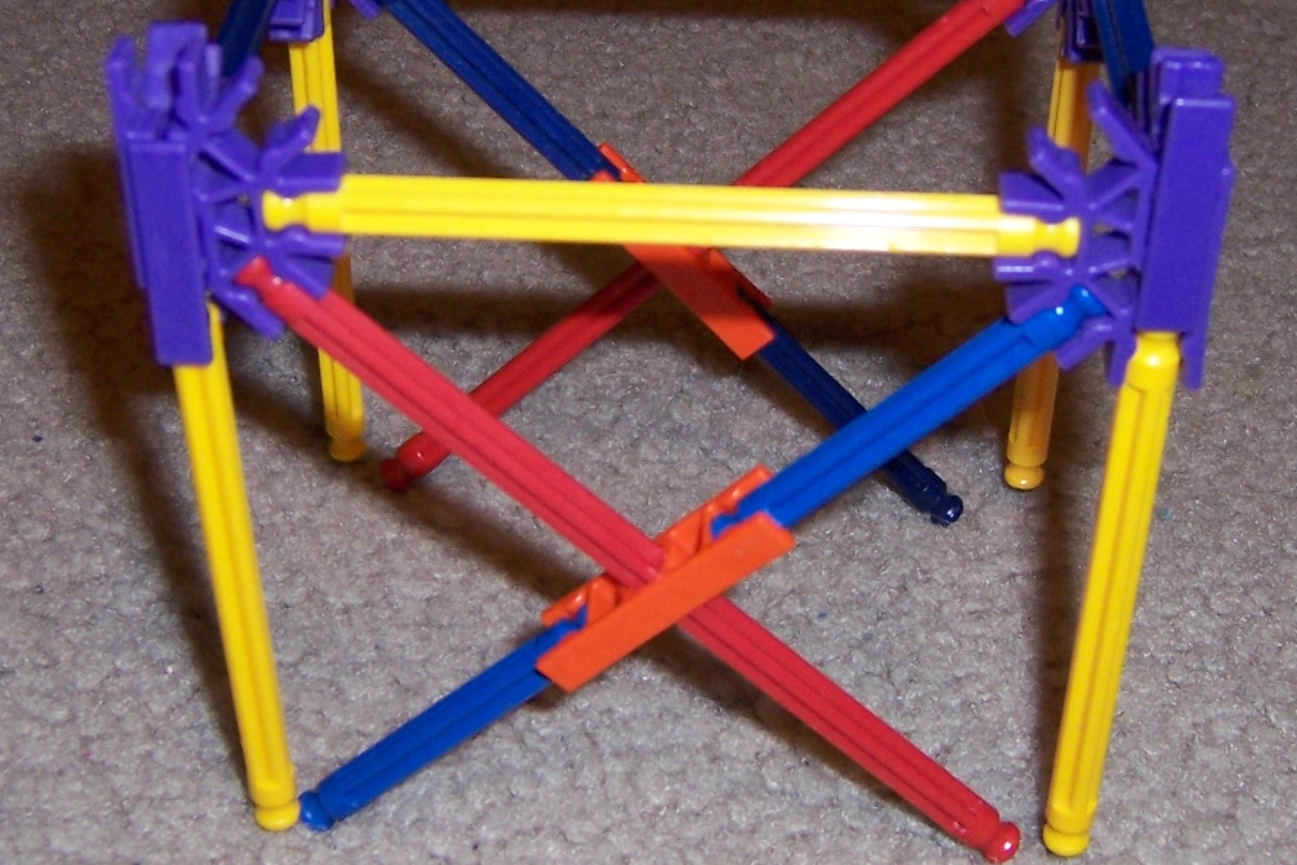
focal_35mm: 60
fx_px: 2161
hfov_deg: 33.4
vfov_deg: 22.6
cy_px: 365
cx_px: 589
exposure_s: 1/60
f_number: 2.8
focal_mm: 5.5
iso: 140
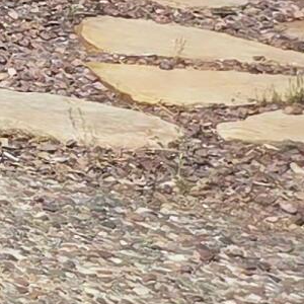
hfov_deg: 6.1
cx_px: -1141
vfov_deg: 8.2
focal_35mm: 203
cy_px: -297
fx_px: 2017
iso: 80
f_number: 1.8
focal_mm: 5.4
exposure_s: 1/5000
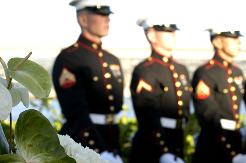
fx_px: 1311
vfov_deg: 7.1
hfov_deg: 10.7
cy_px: 122
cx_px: 87
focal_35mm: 192
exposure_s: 1/160
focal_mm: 78
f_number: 6.3
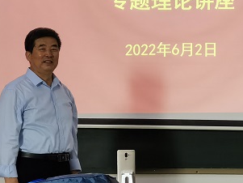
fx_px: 1454
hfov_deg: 9.5
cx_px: 173
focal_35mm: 207
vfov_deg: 7.2
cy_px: 73
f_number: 2.4
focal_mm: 6.4
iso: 160
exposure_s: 1/36
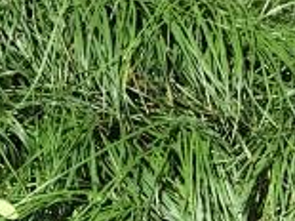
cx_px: -213
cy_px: 86
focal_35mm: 123
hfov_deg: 14.4
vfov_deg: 12.0
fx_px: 1047
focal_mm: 4.15
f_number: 2.2
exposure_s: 1/719
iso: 32
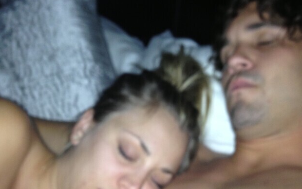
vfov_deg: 27.2
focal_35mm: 47
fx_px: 387
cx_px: 151
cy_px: 137
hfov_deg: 42.6
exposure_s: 1/16
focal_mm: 4.13
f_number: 2.4
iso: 125
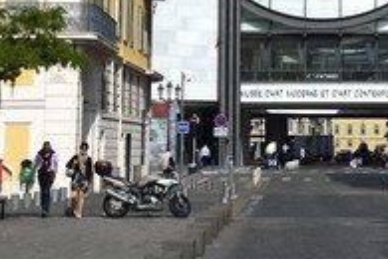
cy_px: -4
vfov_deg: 10.5
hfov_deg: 15.8
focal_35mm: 129
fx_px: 1390
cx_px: 289
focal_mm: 60
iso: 200
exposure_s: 1/500
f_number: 10
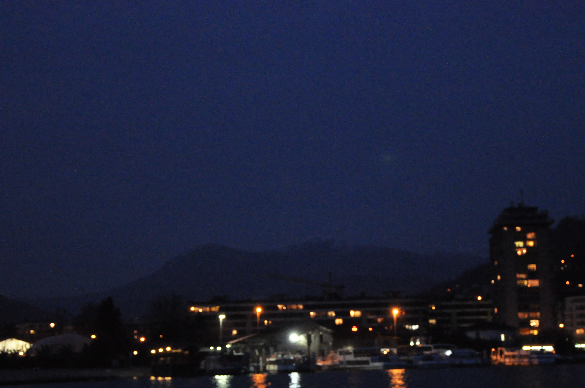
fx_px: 1071
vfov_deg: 20.5
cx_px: 344
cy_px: 244
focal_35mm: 66
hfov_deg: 30.5
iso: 2000
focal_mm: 34
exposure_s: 1/25
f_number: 4.2
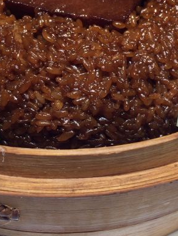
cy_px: 99
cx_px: 94
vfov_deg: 35.5
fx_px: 370
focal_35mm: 54
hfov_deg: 27.0
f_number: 2.2
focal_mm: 4.12
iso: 40
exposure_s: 1/60
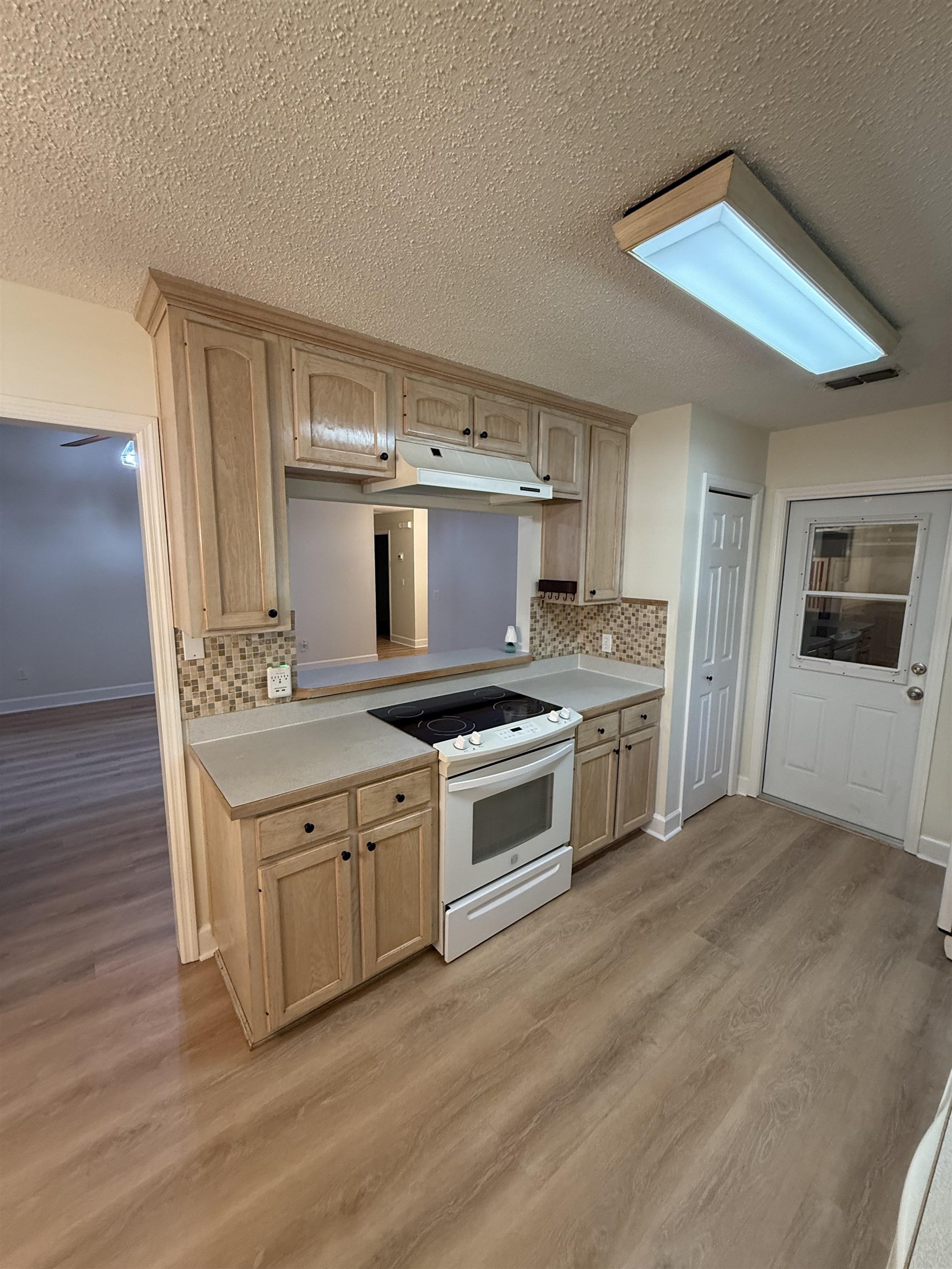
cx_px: 476
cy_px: 634
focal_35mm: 14
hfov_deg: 85.7
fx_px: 513
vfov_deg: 102.1
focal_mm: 2.22
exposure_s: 1/60
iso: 250
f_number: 2.2
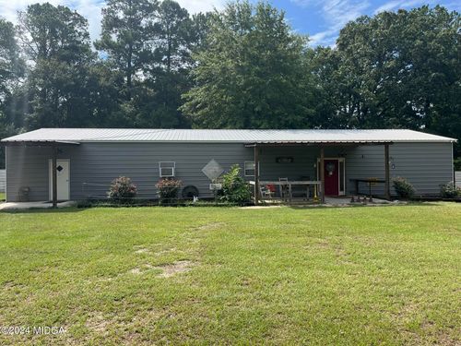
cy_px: 173
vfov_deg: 53.1
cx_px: 230
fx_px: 346
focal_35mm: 26
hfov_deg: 67.3
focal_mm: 5.1
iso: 50
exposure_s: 1/2632
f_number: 1.6
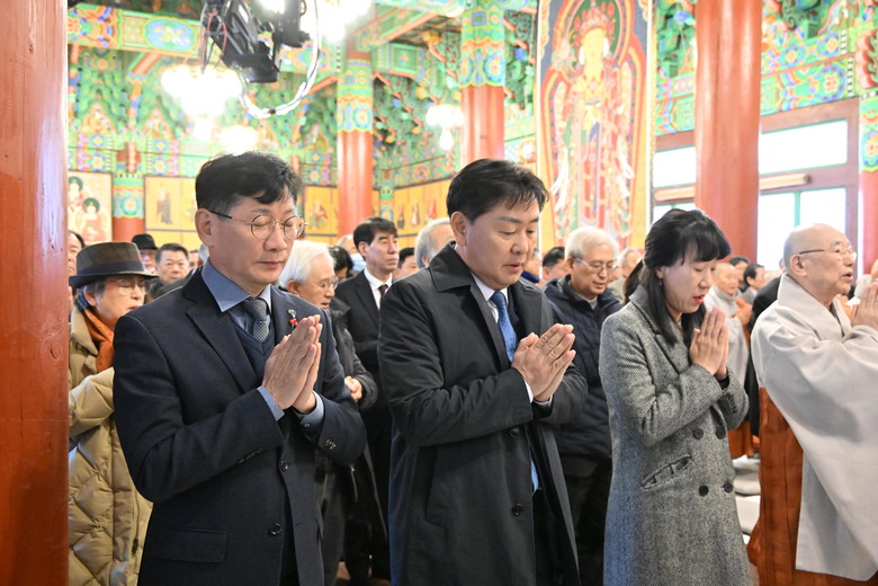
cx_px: 439
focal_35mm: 34
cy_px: 293
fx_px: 829
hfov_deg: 55.8
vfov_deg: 38.9
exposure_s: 1/160
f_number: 5.6
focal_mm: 34
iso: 8000
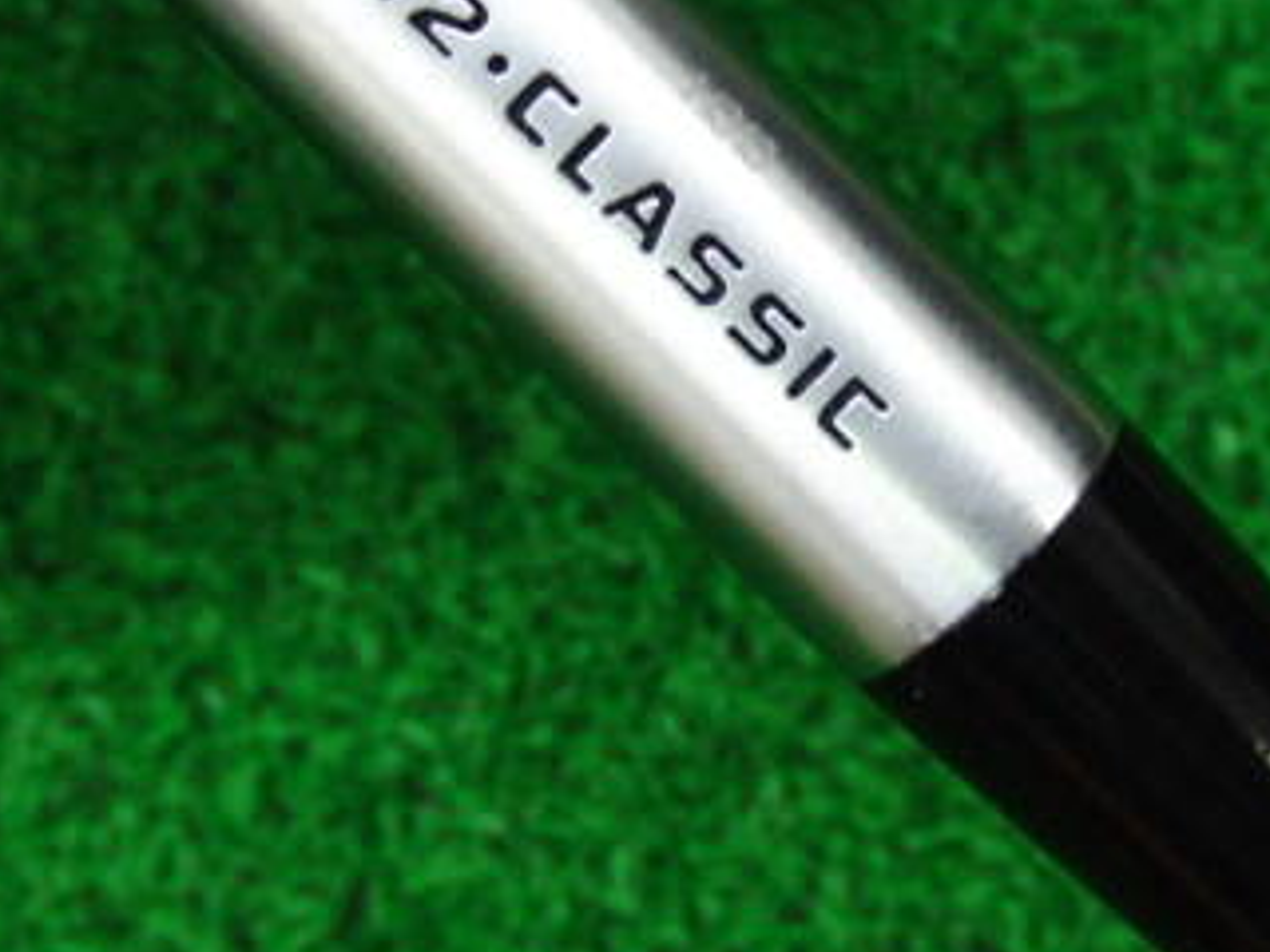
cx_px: 806
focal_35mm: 74
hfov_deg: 26.2
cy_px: 337
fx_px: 2715
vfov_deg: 19.8
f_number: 3.6
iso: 400
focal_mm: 6.42
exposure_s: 1/60
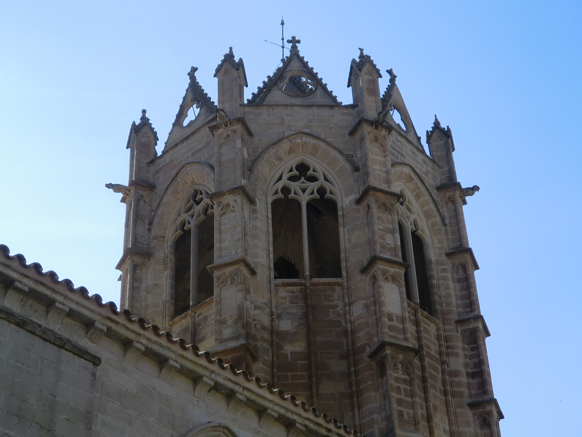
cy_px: 218
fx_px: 1042
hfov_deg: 31.2
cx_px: 291
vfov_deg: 23.7
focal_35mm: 62
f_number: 4.3
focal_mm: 11.16
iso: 64
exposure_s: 1/500
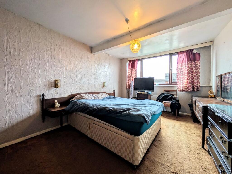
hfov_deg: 110.5
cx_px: 116
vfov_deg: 94.6
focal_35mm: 12
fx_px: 81
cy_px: 87
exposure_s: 1/27.7
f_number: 1.7
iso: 54
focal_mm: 2.02
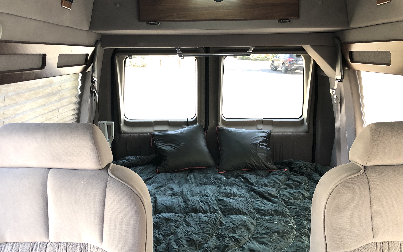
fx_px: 330
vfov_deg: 41.8
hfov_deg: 62.9
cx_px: 203
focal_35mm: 30
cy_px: 137
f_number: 1.8
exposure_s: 1/31
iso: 40
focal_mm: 4
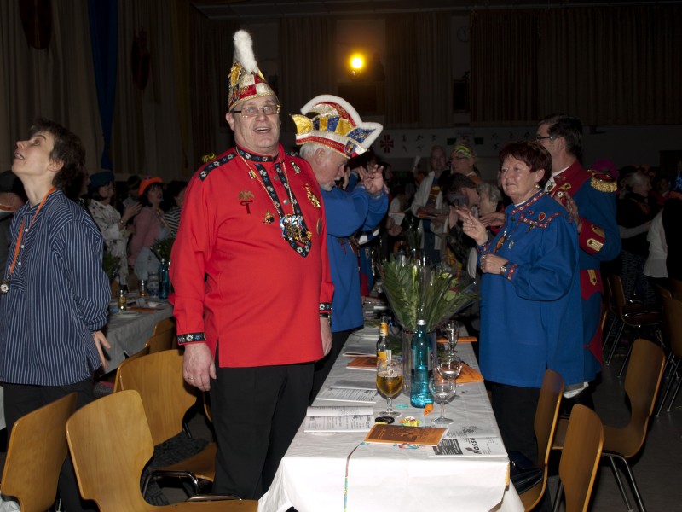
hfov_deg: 46.8
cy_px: 256
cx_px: 341
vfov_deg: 36.0
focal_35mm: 40
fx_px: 788
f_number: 4.1
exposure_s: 1/40
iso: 100
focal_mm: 20
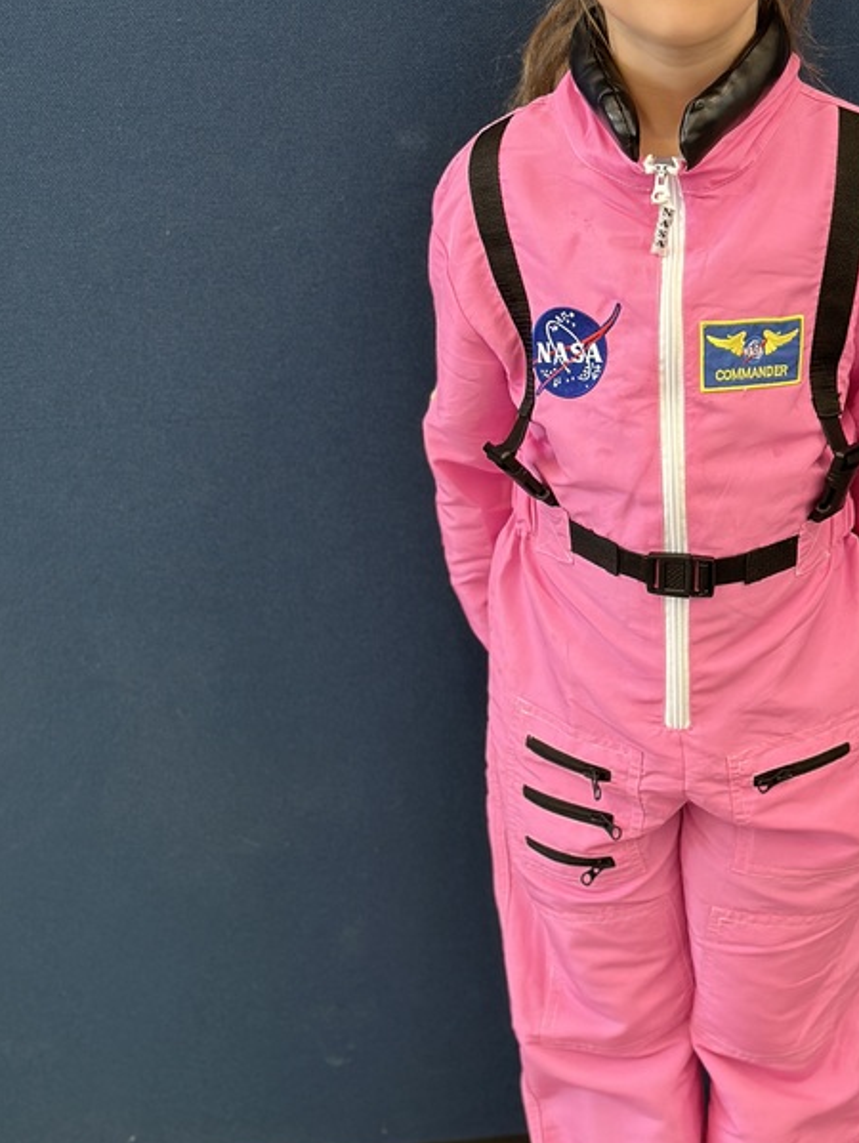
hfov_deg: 17.9
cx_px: 662
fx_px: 2710
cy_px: 584
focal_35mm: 82
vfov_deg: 23.8
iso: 200
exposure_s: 1/60
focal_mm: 6.86
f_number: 1.78
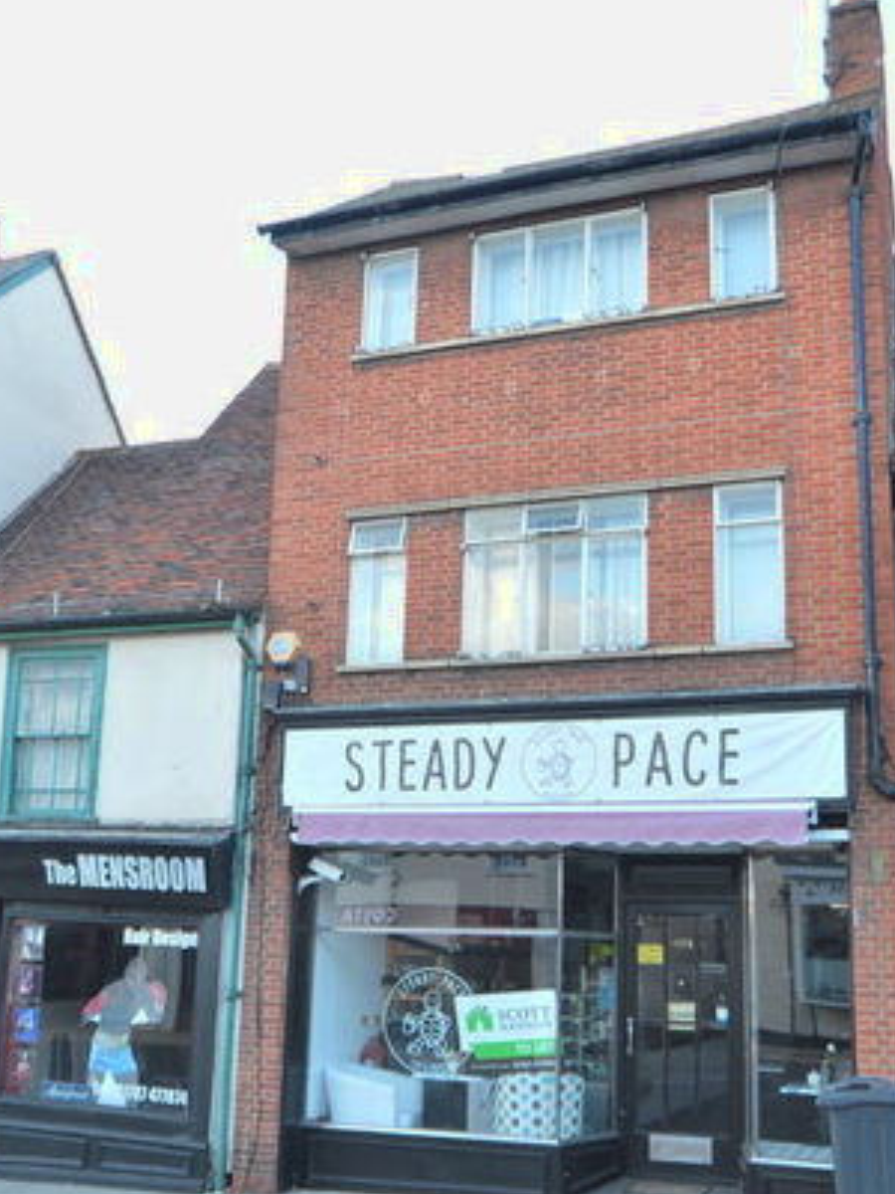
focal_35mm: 38
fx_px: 1305
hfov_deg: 37.9
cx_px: 477
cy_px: 678
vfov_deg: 49.0
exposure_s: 1/60
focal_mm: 15
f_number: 4
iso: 100
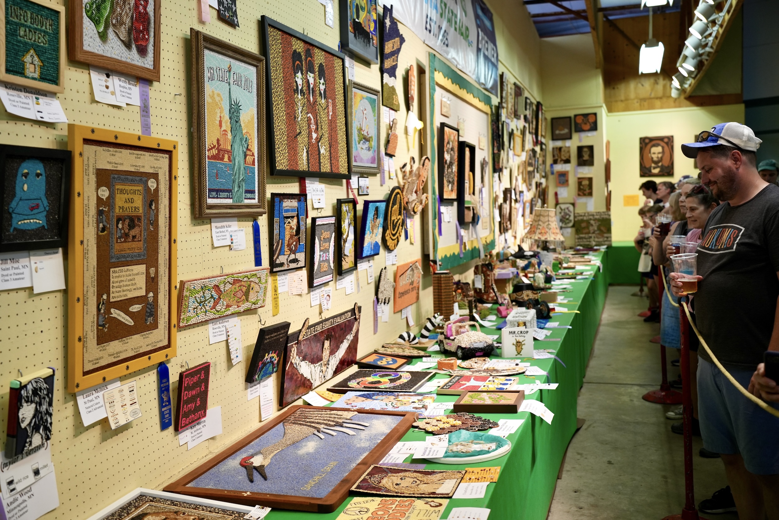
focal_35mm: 37
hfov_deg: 51.9
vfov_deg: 35.9
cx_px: 390
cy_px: 260
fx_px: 801
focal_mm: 37
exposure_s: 1/160
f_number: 4
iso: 1000
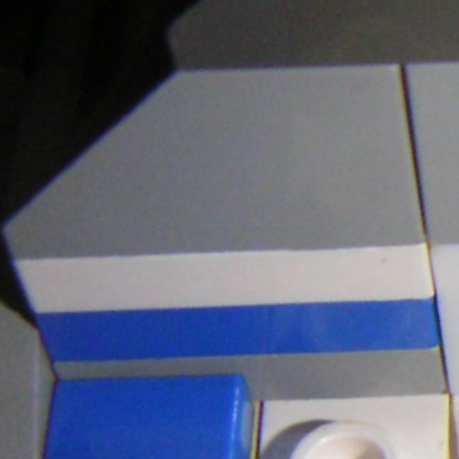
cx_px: 720
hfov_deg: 12.2
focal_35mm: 135
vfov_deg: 12.7
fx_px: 2025
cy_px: 478
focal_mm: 5
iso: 200
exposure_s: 1/45
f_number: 6.7
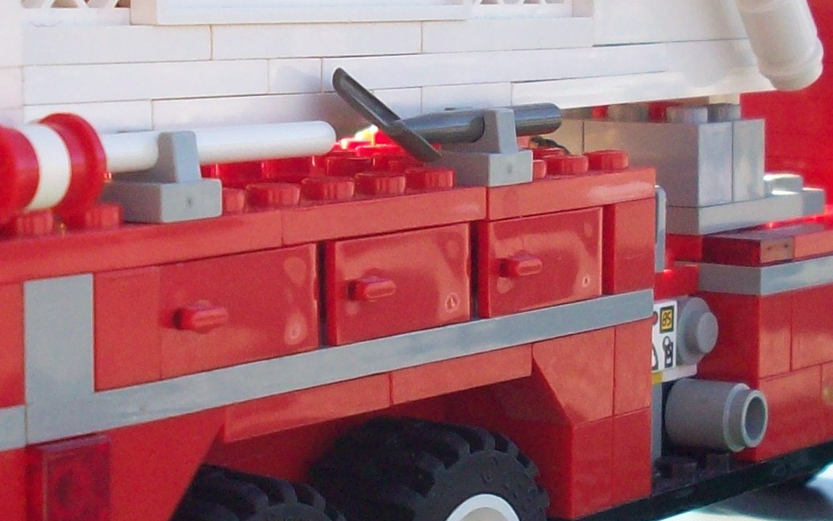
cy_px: 323
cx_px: 373
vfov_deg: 11.3
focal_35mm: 116
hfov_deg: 18.0
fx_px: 2634
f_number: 2.8
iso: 80
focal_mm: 6.2
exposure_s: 1/289
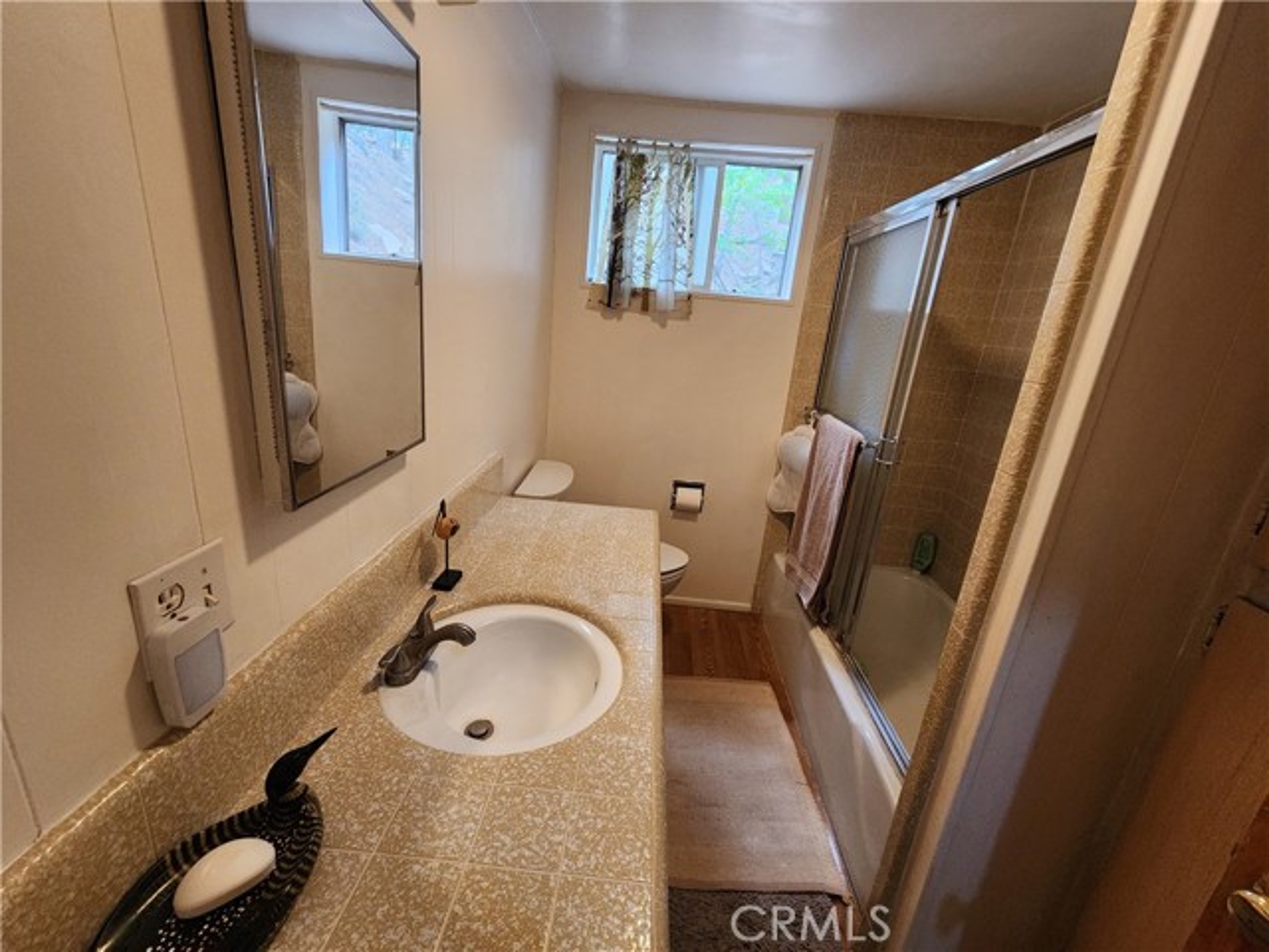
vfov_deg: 89.9
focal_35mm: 13
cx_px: 634
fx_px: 477
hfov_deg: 106.2
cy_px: 476
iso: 320
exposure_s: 1/40
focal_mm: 2.2
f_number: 2.2
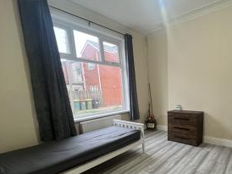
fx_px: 127
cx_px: 161
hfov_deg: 80.9
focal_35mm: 19
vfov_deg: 66.8
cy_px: 115
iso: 200
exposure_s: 1/50
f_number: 1.8
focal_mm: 1.57
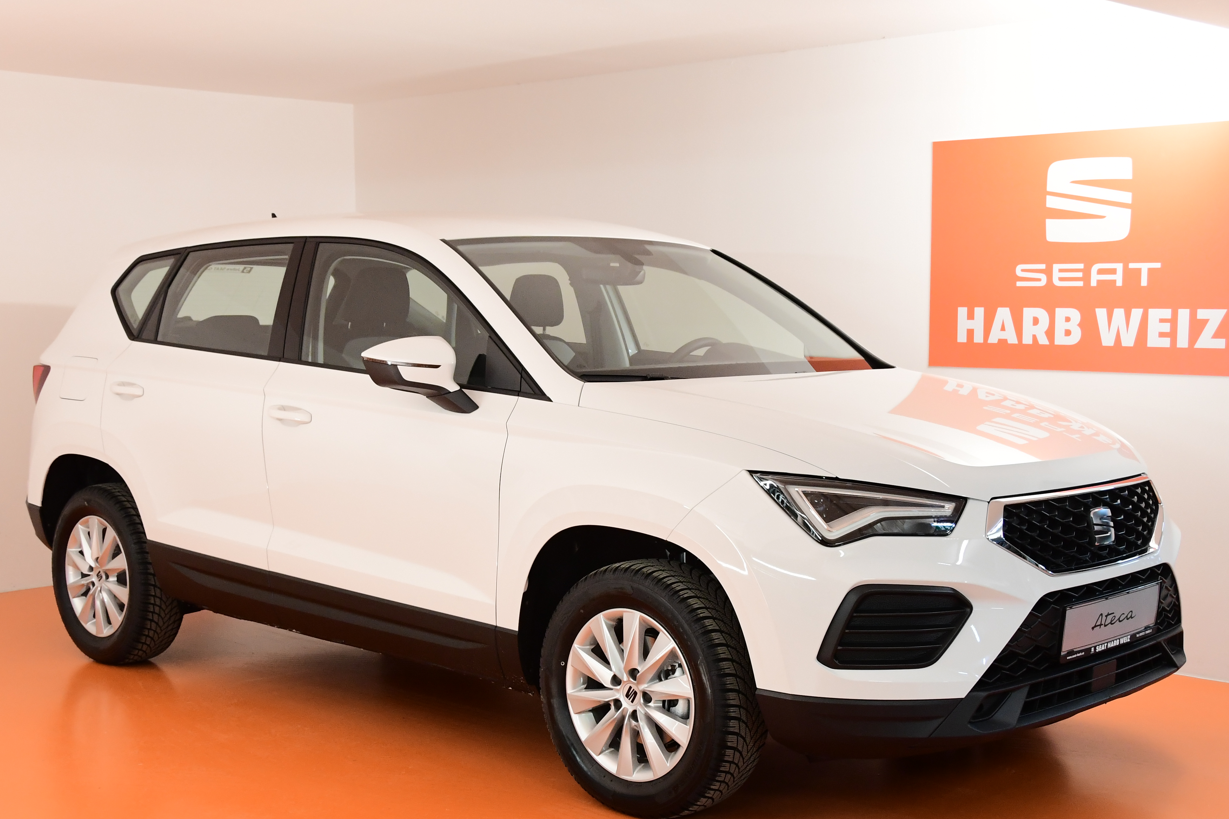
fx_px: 1639
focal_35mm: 48
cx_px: 638
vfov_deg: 28.0
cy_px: 519
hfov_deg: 41.1
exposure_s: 1/40
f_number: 5
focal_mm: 24
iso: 1600
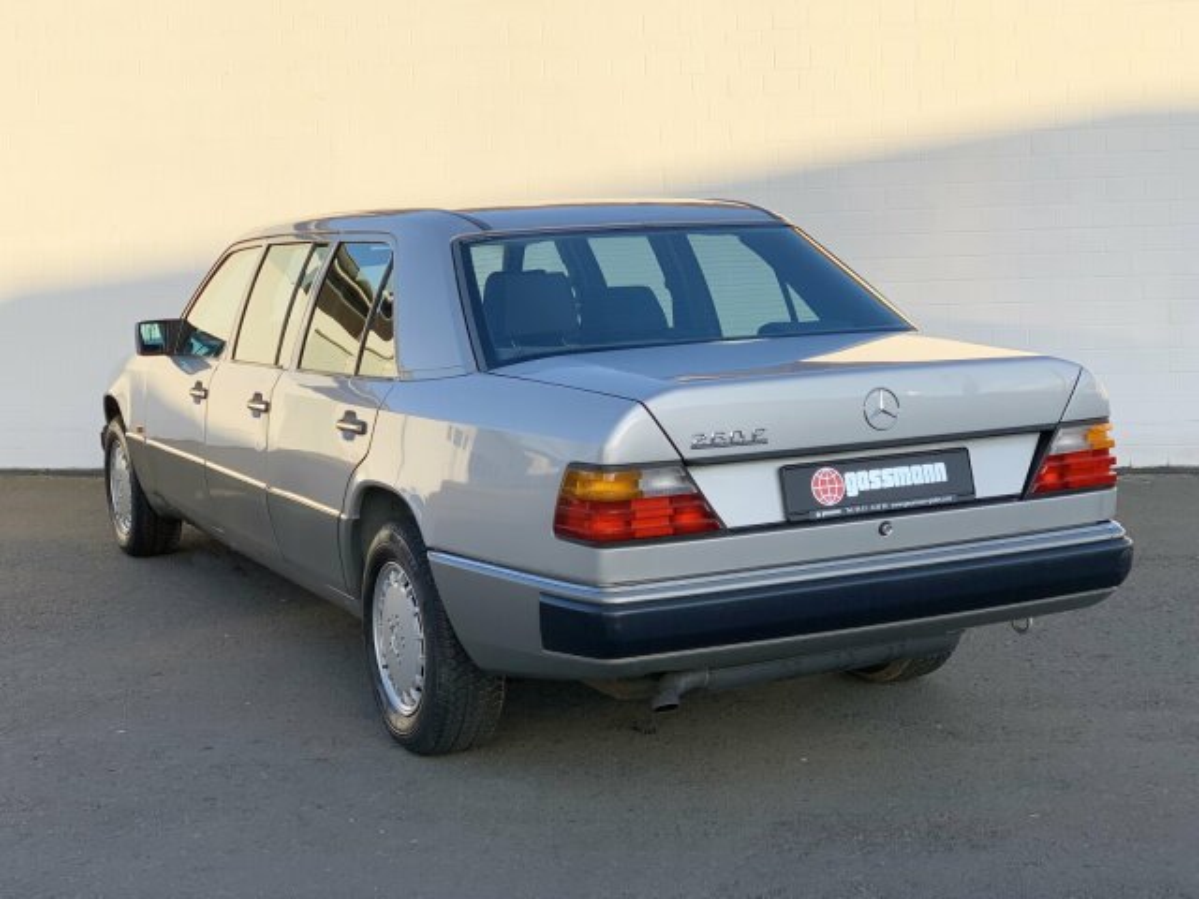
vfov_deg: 28.0
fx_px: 1801
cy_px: 450
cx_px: 600
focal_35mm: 52
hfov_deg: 36.8
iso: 16
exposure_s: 1/615
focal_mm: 6
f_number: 2.4
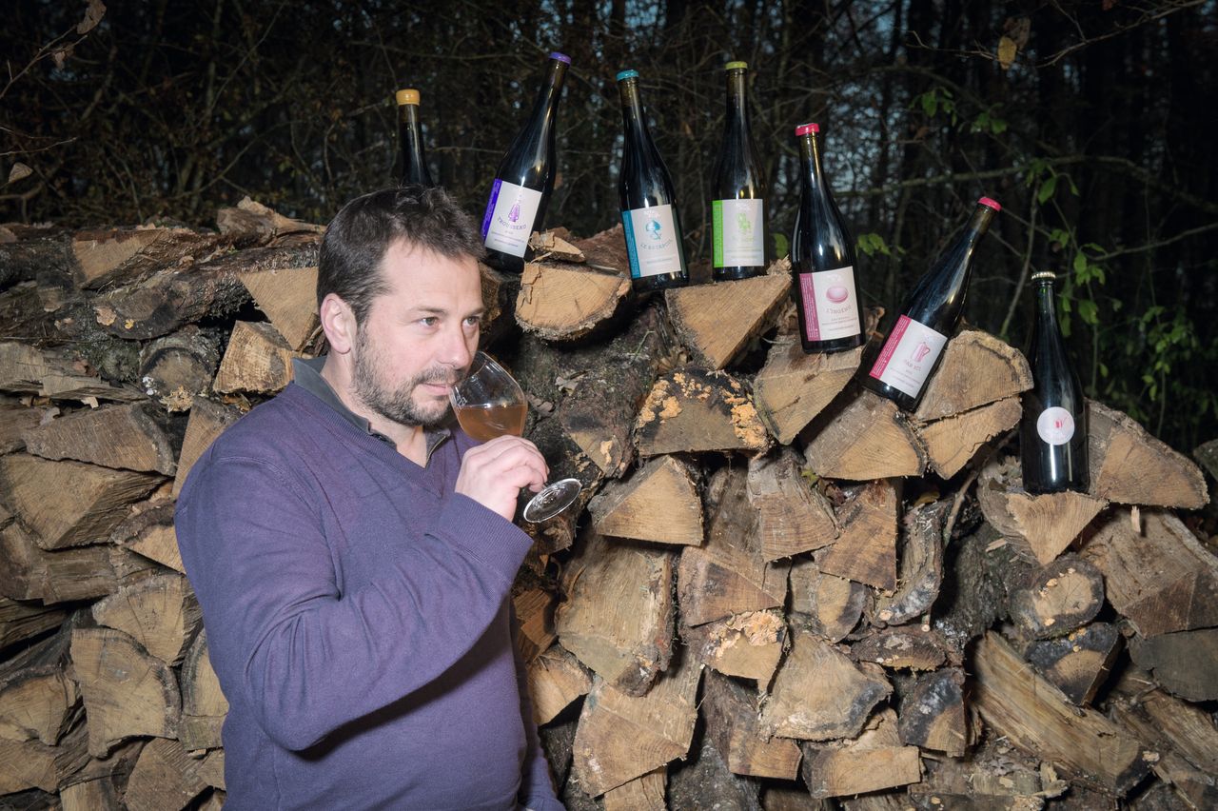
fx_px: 1691
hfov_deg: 39.6
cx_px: 609
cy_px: 406
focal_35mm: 50
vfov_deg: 27.0
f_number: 8
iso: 400
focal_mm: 50
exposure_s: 1/350
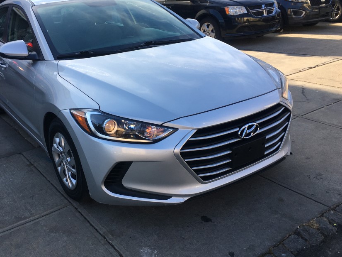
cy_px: 117
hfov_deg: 51.1
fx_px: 356
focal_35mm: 36
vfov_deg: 39.6
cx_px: 139
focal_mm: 4.15
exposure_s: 1/496
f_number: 2.2
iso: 25
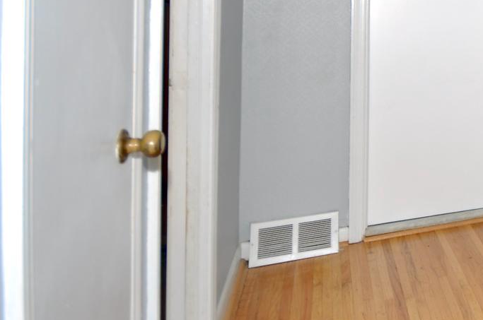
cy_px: -11
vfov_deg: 27.8
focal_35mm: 45
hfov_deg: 29.4
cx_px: 701
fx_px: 603
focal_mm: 10
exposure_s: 1/60
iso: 100
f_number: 4
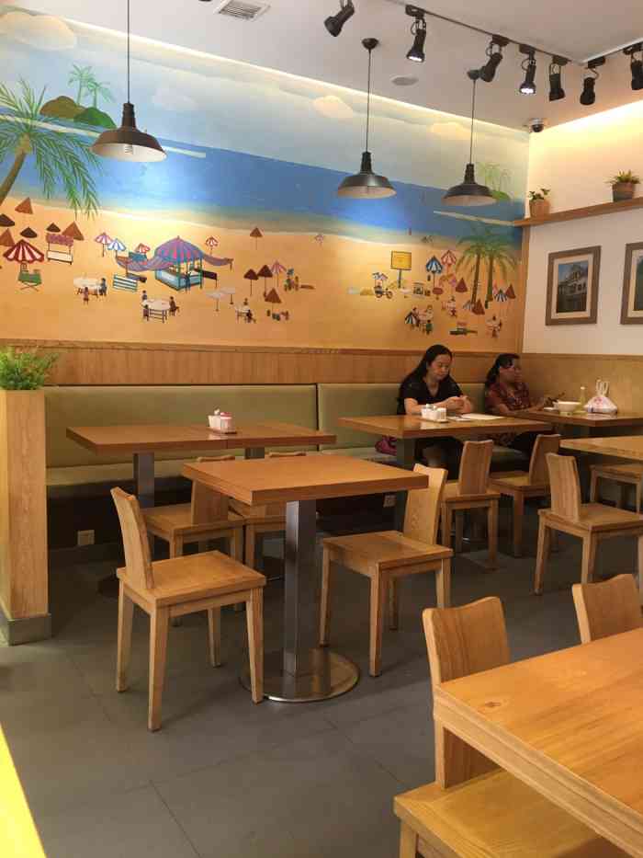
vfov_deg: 61.7
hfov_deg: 48.2
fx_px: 718
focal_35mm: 29
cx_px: 322
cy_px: 429
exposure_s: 1/17
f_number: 2.2
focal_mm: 4.15
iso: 50
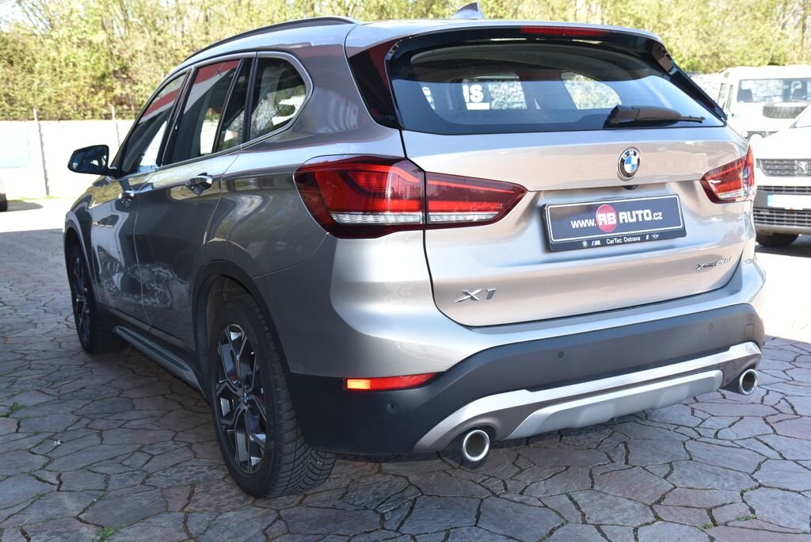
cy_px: 271
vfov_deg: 35.1
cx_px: 406
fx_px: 857
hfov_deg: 50.7
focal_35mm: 38
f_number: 6.3
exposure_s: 1/200
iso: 500
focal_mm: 38
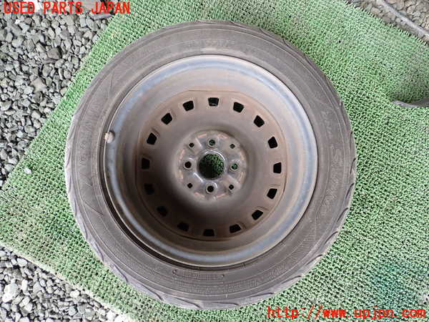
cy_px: 161
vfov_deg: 46.8
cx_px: 214
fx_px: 372
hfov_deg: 60.0
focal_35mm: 30
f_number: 2.3
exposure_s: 1/80
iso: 200
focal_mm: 5.4
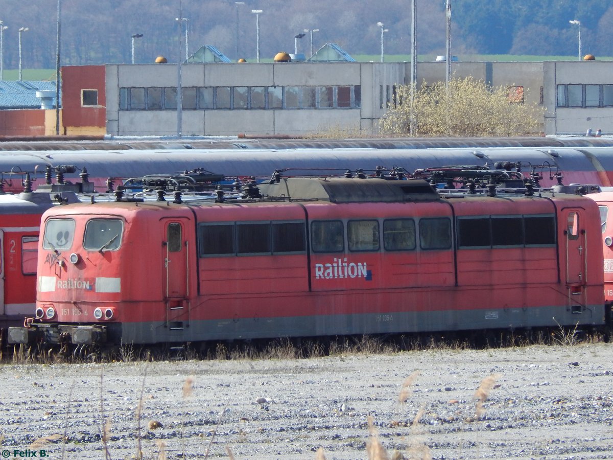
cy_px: 230
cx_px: 306
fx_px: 7526
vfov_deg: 3.5
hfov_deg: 4.7
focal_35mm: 425
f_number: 5.7
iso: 125
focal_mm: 76.4
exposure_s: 1/400
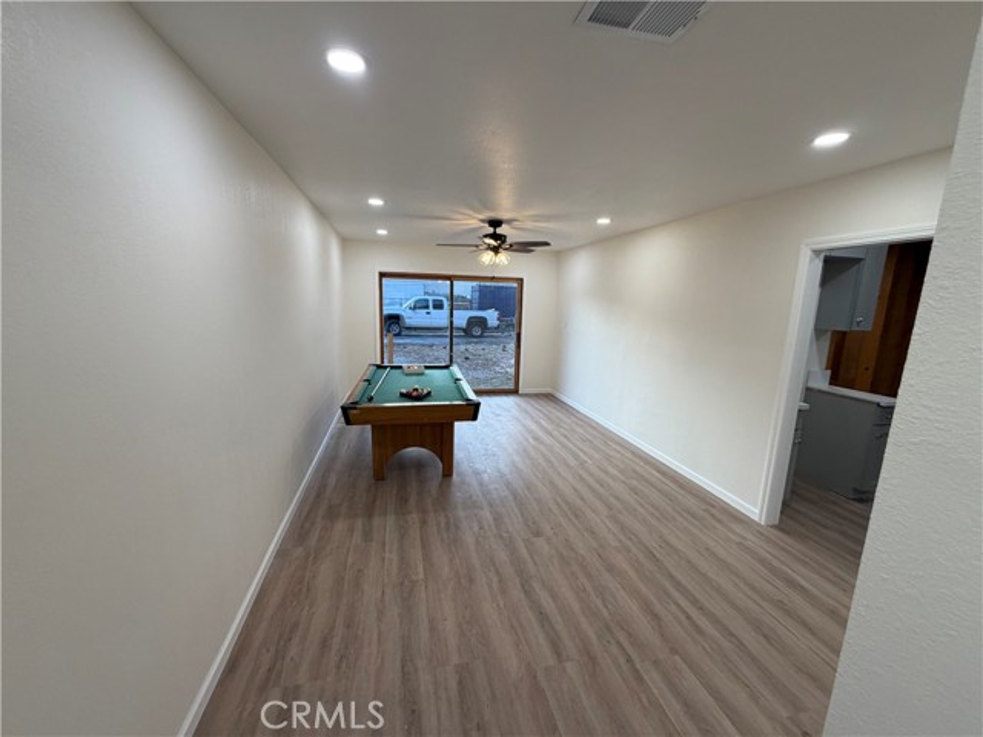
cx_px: 492
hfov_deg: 102.1
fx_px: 398
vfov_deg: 85.7
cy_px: 368
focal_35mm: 14
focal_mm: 2.22
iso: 160
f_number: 2.2
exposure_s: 1/120
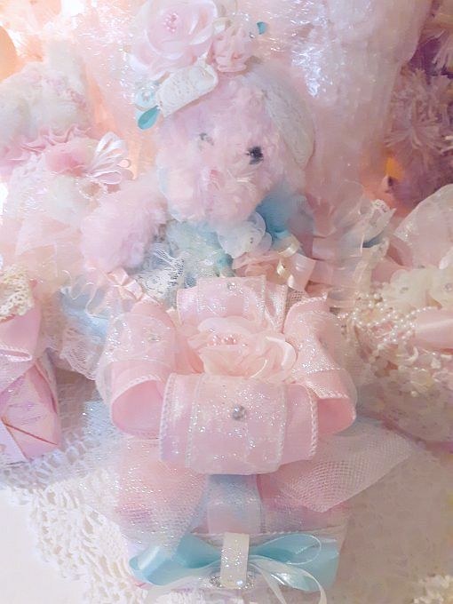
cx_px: 226
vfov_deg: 63.4
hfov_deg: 49.7
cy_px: 302
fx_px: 489
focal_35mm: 28
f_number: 1.7
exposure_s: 1/24
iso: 640
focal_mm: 3.7
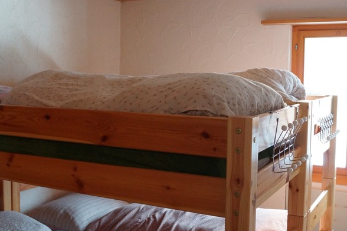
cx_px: 129
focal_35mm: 47
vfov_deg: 28.6
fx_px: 453
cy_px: 110
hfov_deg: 41.6
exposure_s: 1/60
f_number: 4
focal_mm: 18
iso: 800
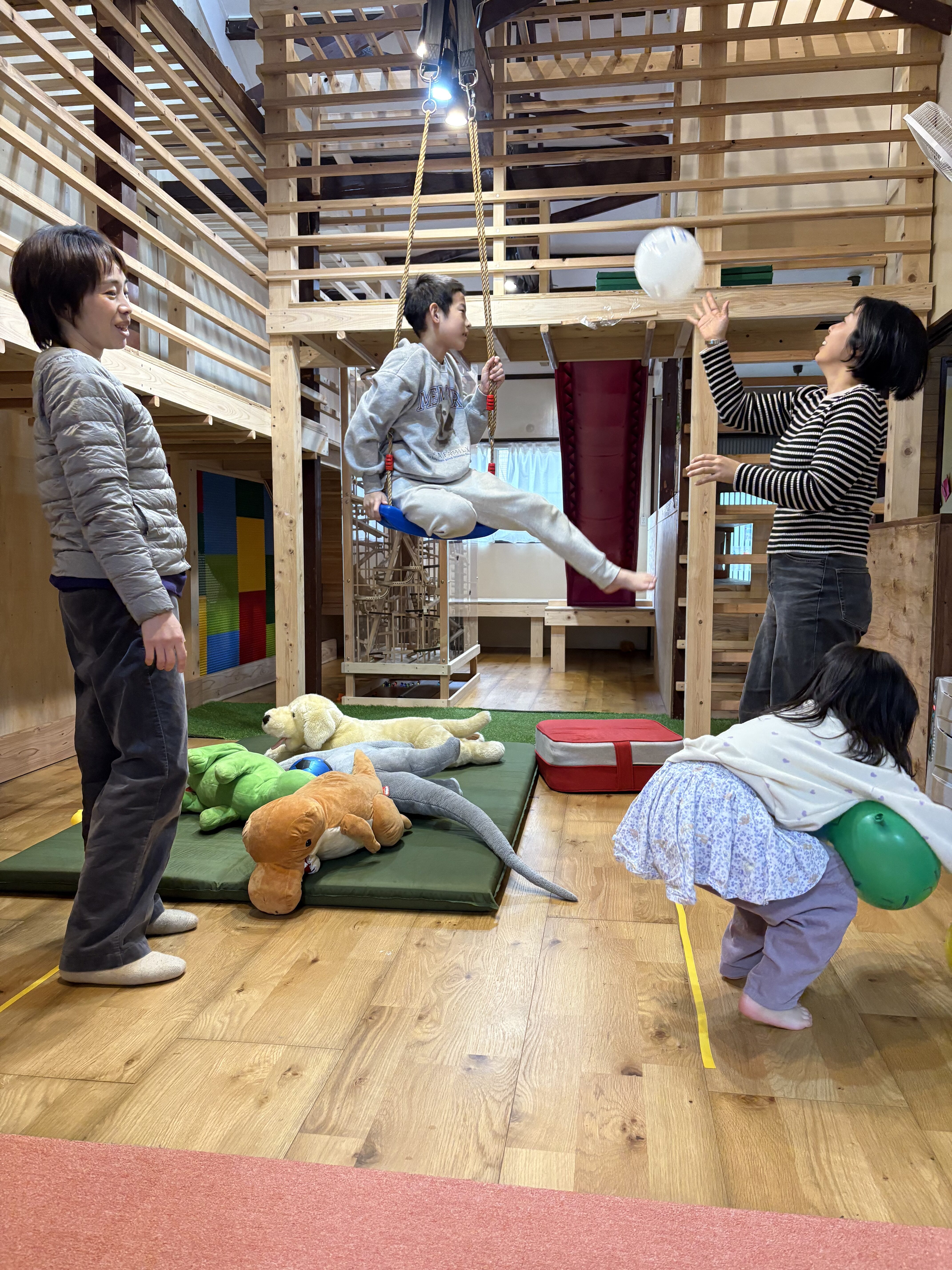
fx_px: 953
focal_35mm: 26
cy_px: 635
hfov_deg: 53.1
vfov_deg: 67.3
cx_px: 476
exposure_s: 1/60
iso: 200
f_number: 1.6
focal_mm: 5.96
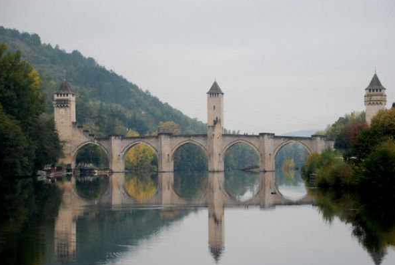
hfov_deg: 16.8
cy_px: 139
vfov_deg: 11.3
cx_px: 206
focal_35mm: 122
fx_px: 1336
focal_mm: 75
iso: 800
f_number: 5.3
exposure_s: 1/640
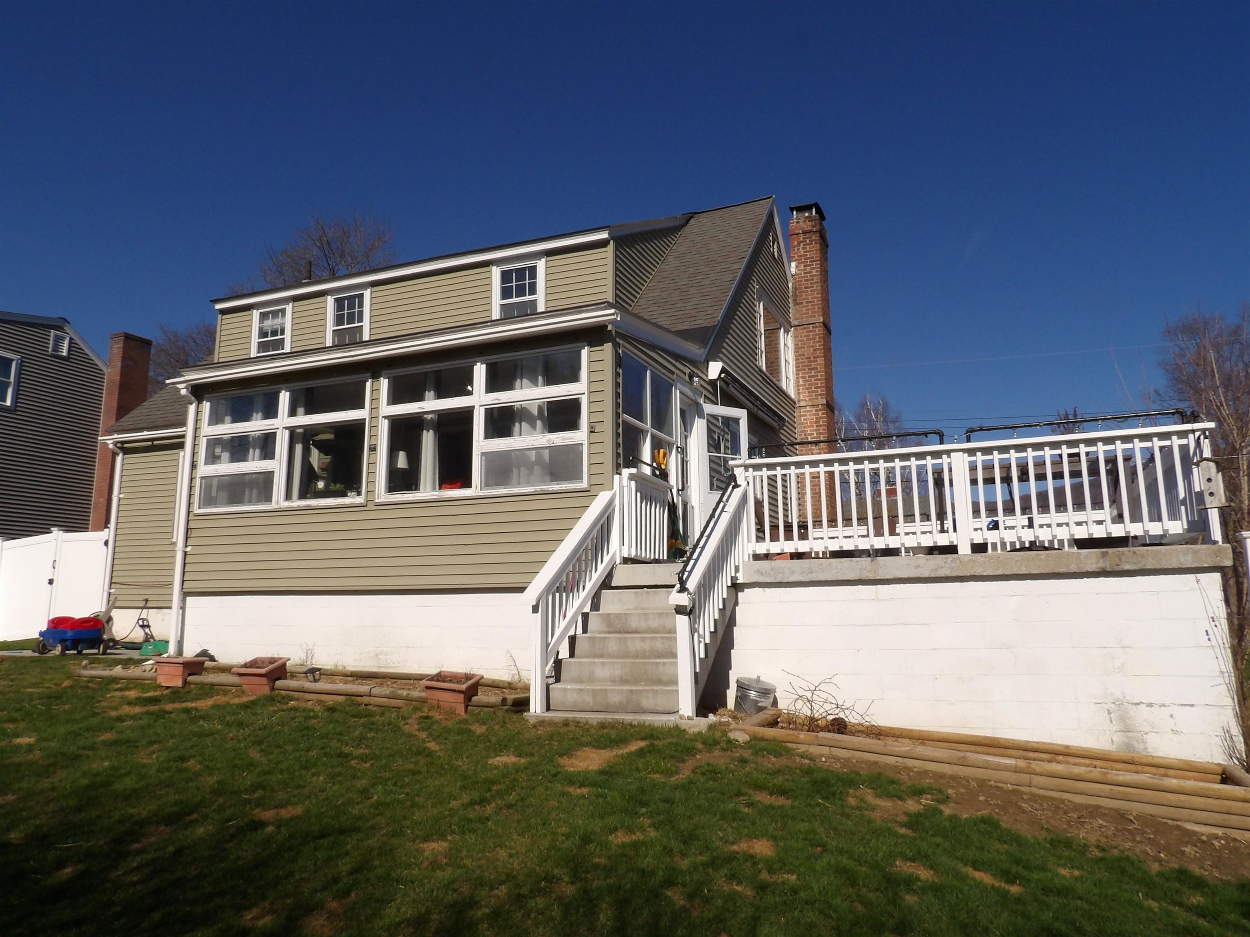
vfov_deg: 56.8
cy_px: 468
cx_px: 625
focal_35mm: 24
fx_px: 867
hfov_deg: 71.6
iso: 100
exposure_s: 1/581
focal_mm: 4.3
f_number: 7.4
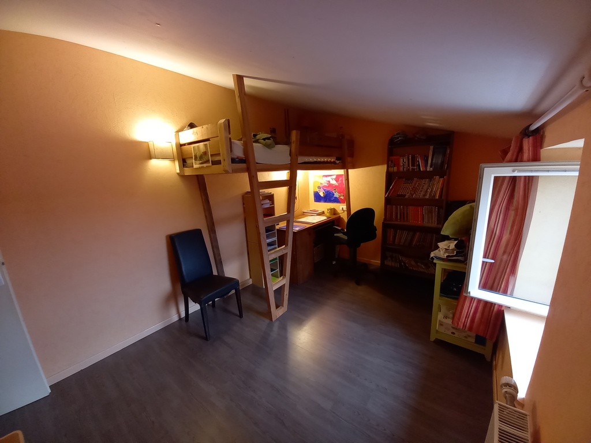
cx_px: 296
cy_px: 222
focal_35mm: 13
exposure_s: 1/25
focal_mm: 1.42
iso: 250
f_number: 2.2
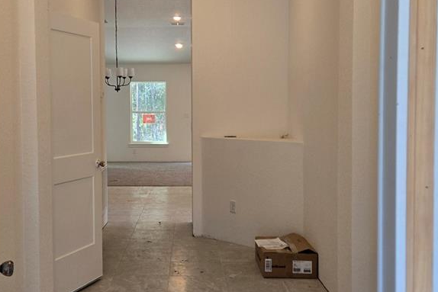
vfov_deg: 27.0
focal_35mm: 50
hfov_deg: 39.4
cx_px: 176
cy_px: 147
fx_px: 608
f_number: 1.8
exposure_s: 1/120
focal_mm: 5.4
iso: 100
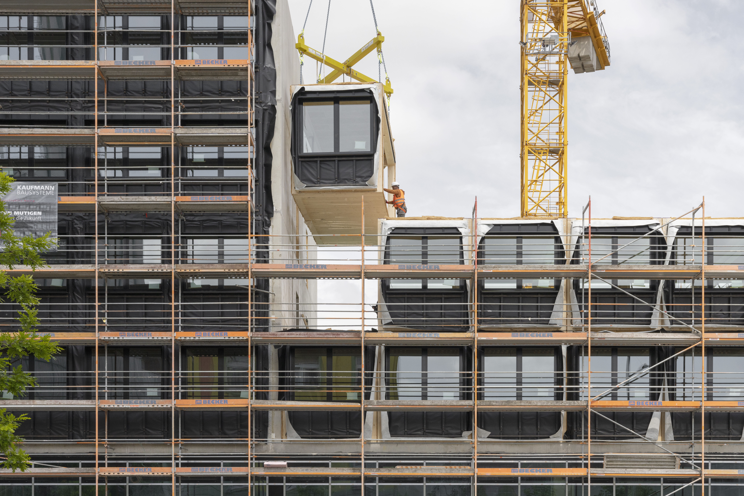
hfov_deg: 39.4
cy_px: 248
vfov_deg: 26.8
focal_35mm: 50
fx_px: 1039
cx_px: 372
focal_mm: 50.3
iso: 400
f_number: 13
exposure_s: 1/640
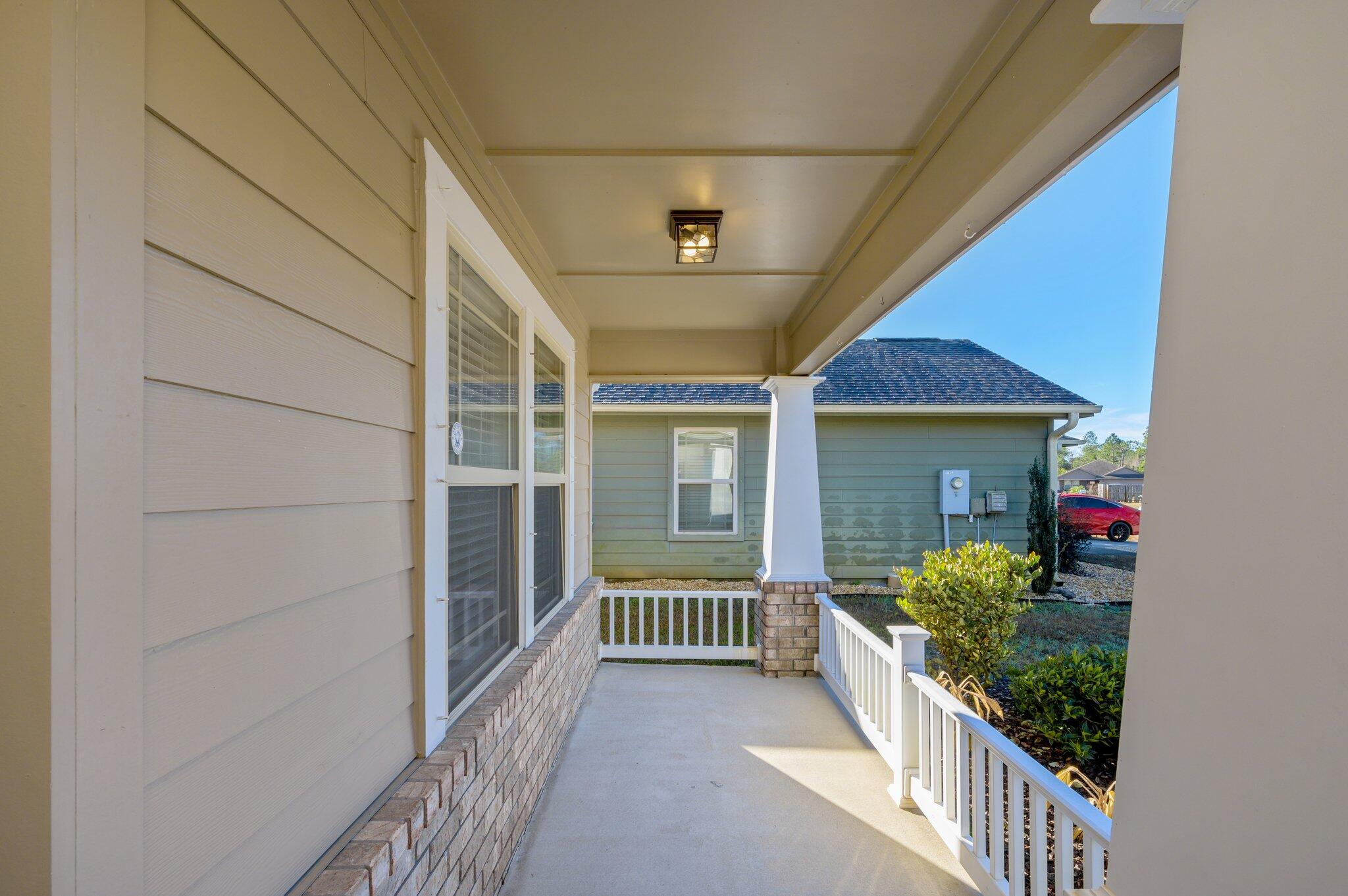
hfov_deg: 98.6
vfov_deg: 75.4
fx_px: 580
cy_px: 448
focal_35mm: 16
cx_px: 674
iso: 160
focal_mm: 15.5
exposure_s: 1/125
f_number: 9
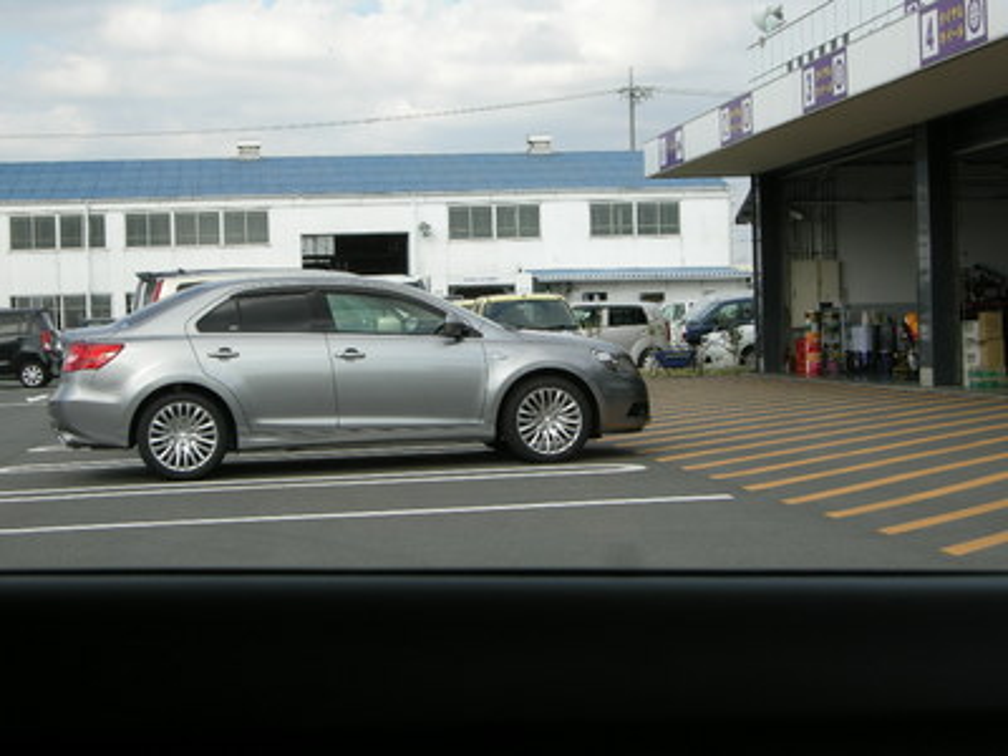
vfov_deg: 23.7
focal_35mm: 62
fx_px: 1805
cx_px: 504
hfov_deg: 31.2
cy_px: 378
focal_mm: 12.9
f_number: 4.9
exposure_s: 1/222
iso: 64
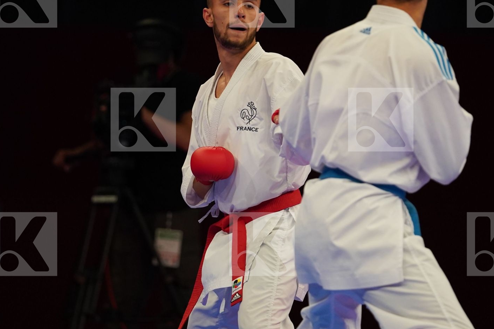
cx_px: 262
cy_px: 120
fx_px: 5008
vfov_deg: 3.8
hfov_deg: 5.6
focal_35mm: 365
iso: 2000
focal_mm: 191
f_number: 2.8
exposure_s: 1/1000
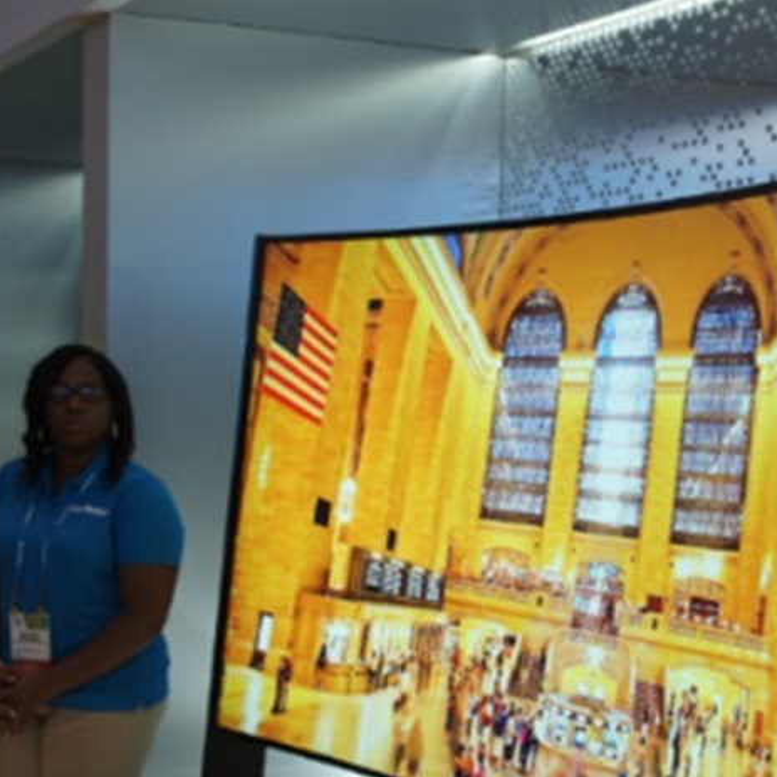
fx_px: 1930
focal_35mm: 76
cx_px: 402
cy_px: 615
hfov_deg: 22.8
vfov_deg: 22.5
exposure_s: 1/40
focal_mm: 25
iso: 400
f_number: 4
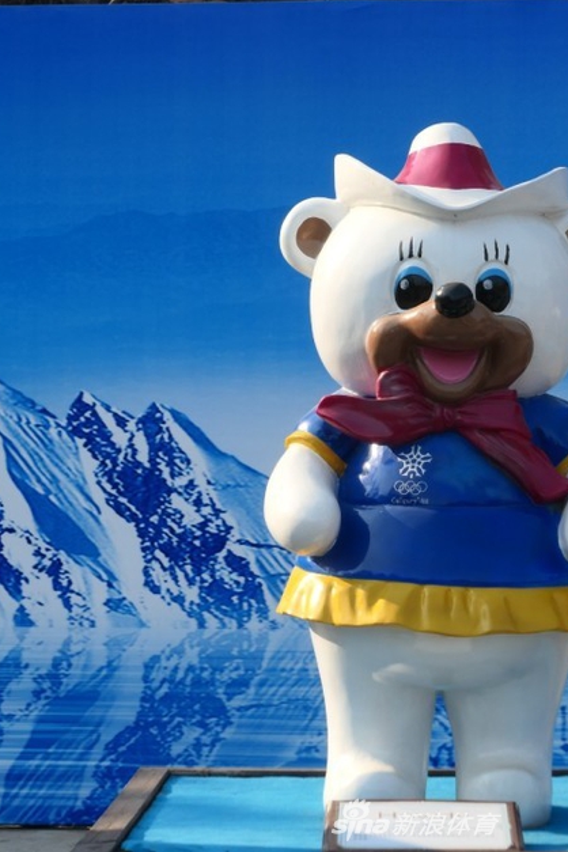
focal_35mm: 109
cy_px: 424
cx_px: 424
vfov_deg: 18.8
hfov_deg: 12.5
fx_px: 2579
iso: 125
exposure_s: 1/400
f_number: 4.5
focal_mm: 26.4
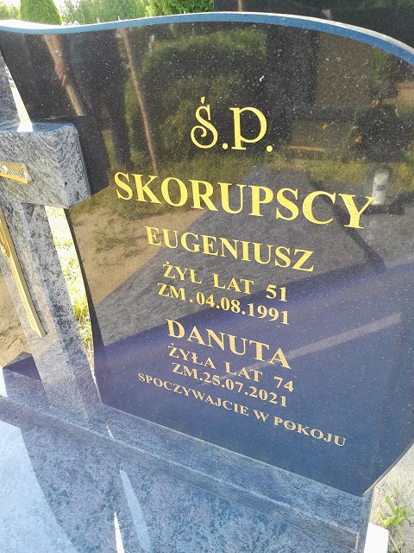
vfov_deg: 65.3
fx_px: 431
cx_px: 207
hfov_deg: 51.4
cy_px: 276
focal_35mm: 27
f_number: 1.8
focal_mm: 4
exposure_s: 1/50
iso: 40
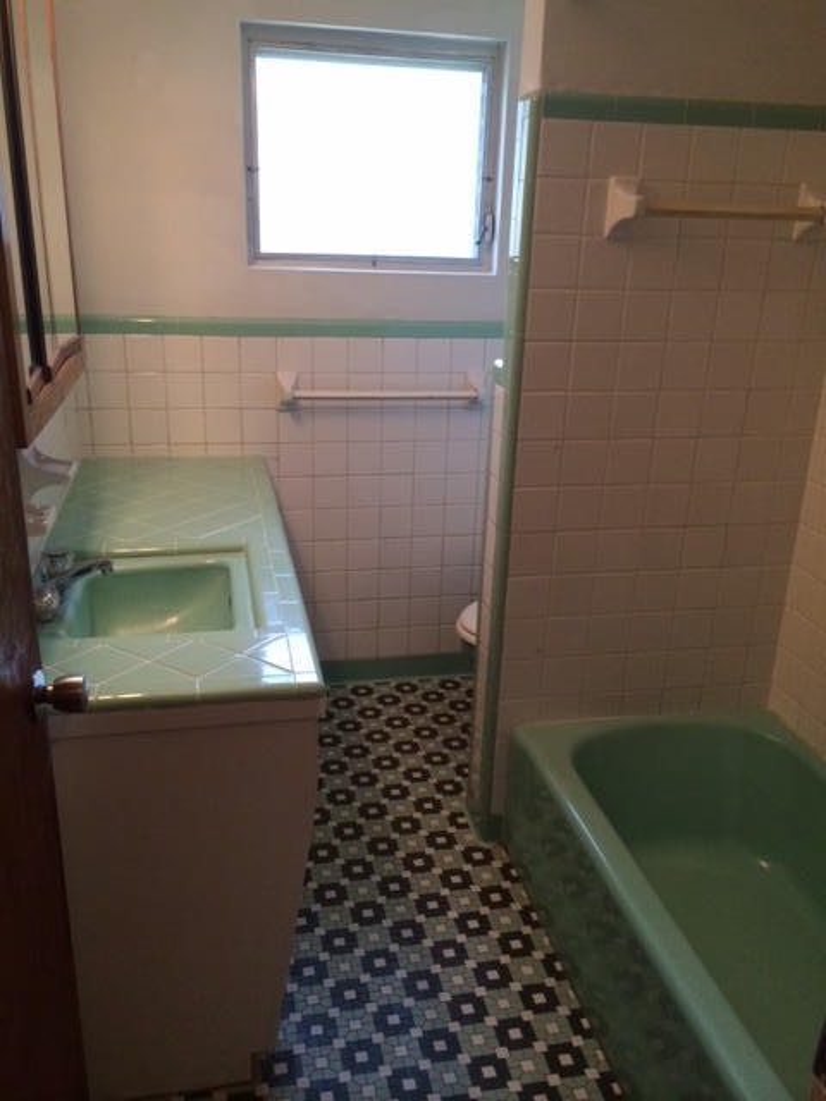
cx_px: 413
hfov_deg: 46.8
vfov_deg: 60.0
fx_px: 954
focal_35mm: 30
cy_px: 550
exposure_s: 1/30
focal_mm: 4.12
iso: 64
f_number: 2.2
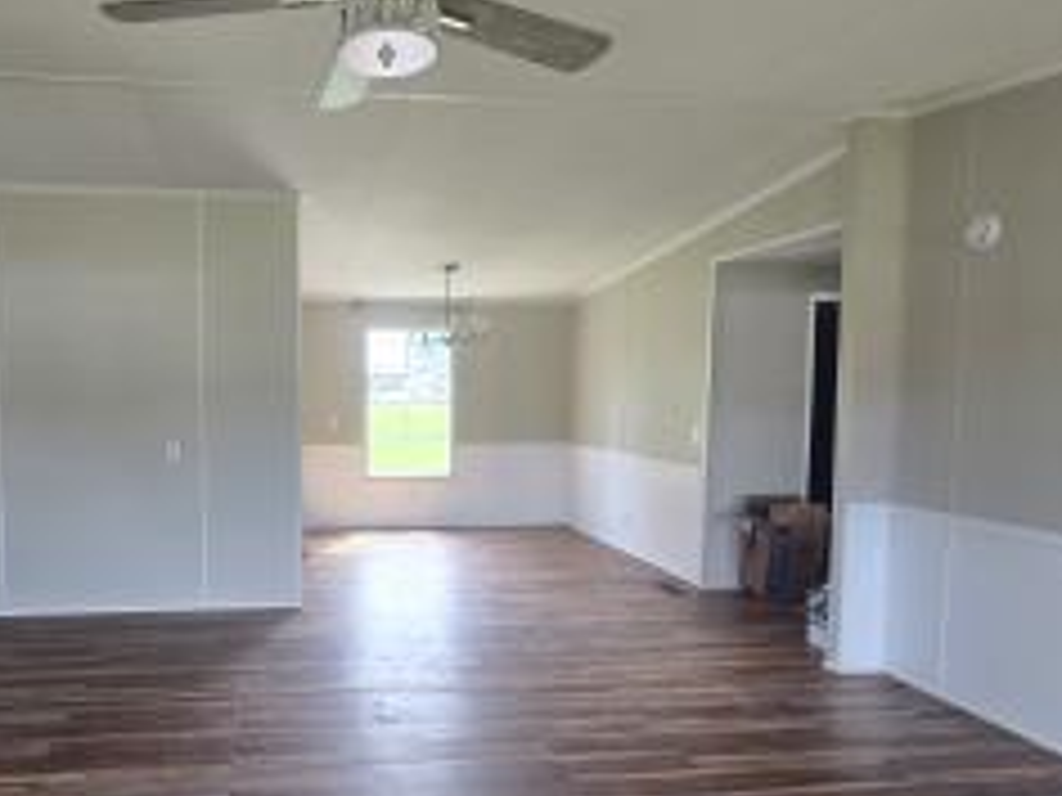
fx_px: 675
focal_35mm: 22
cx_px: 338
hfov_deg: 73.6
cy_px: 432
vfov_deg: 61.0
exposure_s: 1/60
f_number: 2.2
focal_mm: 2.2
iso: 50
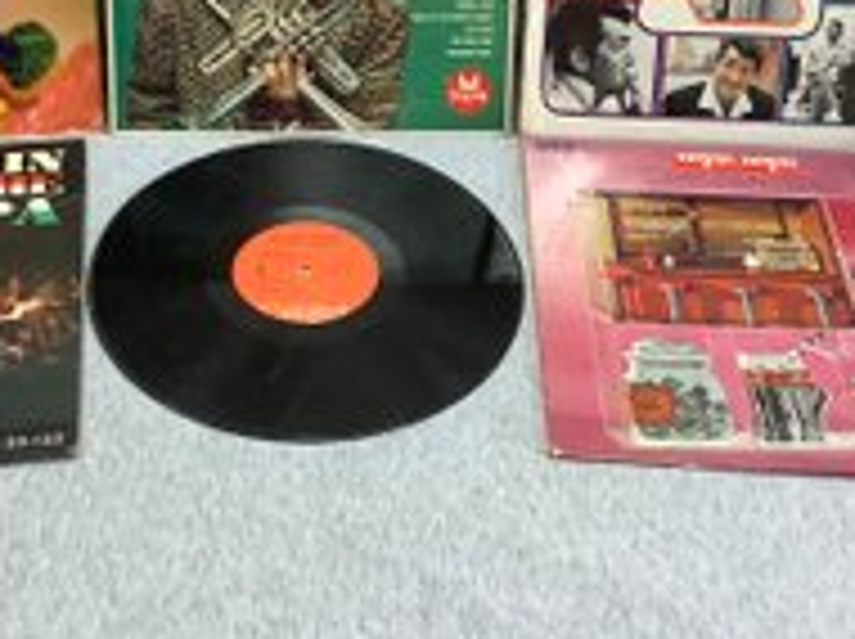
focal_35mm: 56
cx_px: 290
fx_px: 1381
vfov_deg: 25.6
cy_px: 119
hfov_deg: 34.1
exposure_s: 1/60
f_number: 2.4
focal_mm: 3.3
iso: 80
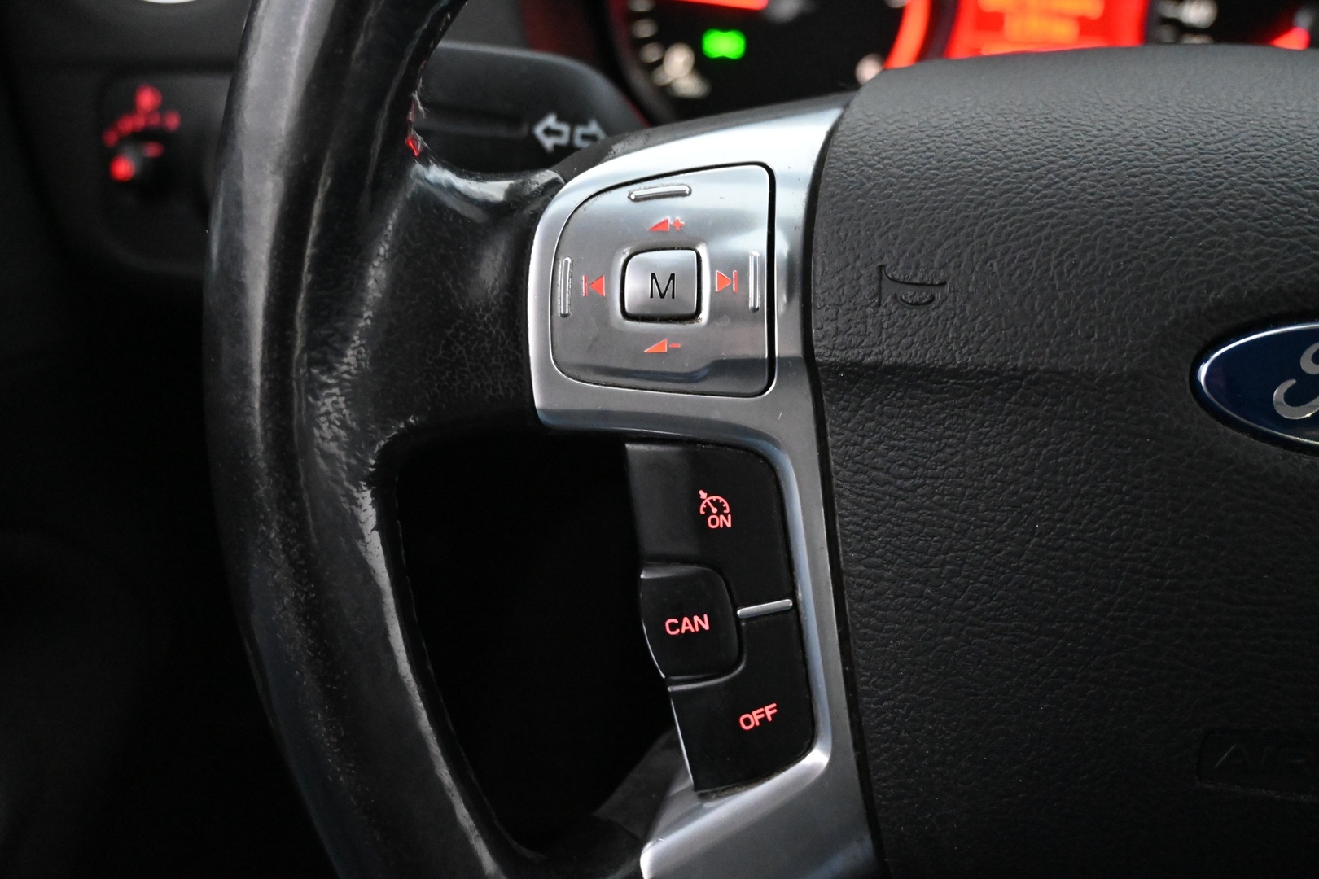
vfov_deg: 38.4
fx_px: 1264
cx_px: 660
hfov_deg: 55.1
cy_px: 440
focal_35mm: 34
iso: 8000
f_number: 4.2
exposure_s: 1/40
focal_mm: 23
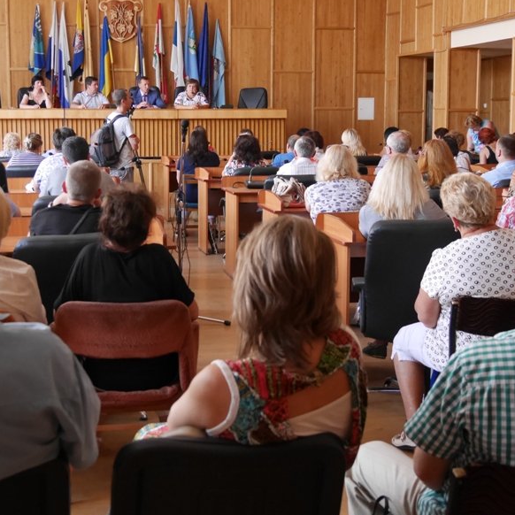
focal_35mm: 56
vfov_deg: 30.6
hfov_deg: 30.5
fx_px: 943
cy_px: 241
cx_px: 230
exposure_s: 1/60
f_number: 3.8
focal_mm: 19
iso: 1600
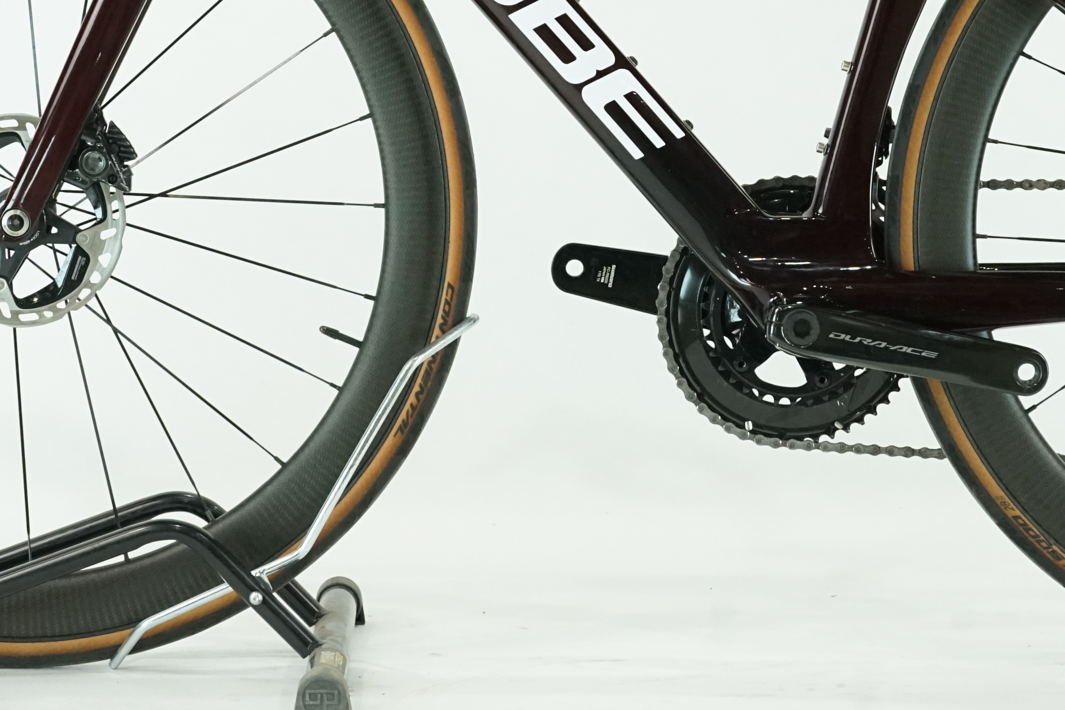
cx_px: 663
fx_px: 4437
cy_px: -47
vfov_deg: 9.1
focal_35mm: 150
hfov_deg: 13.7
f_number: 8
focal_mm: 70
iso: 3200
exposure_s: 1/200
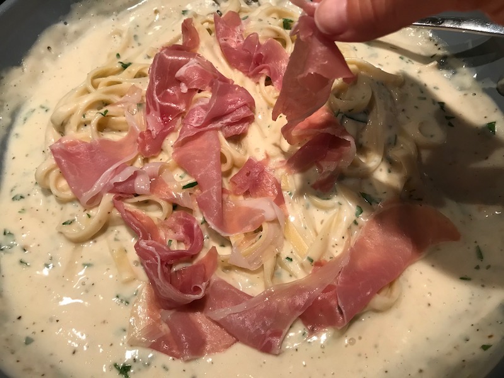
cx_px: 252
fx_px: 408
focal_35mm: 28
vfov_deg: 49.7
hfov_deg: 63.4
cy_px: 189
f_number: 1.8
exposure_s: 1/30
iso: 32
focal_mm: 3.99
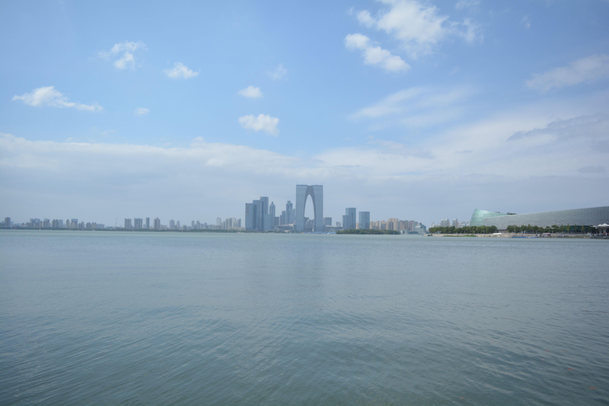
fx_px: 457
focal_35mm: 27
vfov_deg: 47.9
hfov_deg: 67.4
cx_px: 304
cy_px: 203
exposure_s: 1/4000
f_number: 4
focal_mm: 18
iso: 250
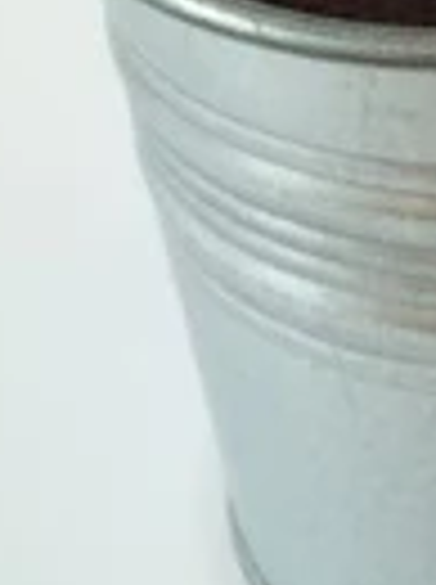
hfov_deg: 9.9
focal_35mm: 143
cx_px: 724
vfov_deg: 12.3
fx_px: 2409
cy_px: -554
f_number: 2.2
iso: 32
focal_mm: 4.15
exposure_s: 1/40
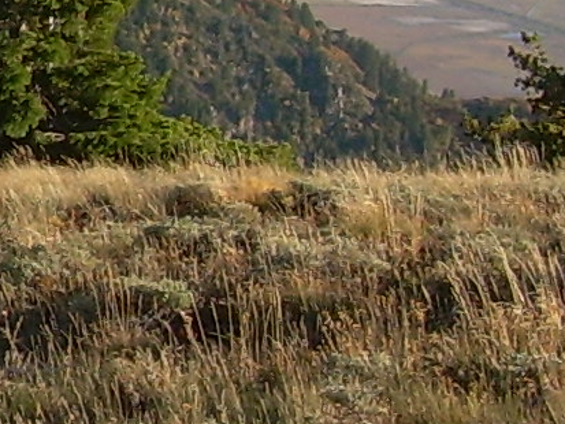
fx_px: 3412
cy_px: -114
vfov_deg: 7.0
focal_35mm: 209
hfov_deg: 8.7
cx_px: -743
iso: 50
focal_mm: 6.3
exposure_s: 1/210
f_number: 4.6
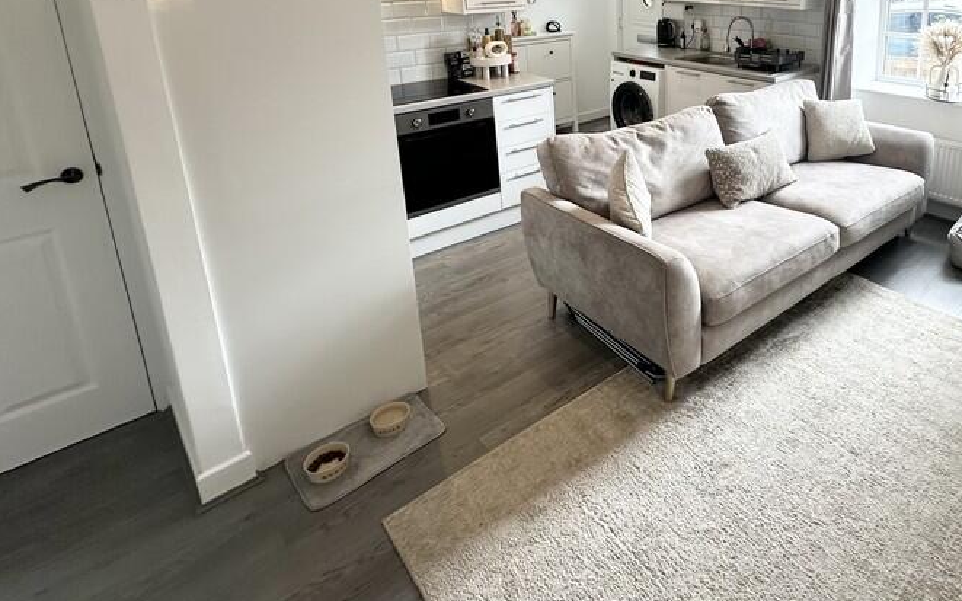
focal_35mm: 23
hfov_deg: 72.9
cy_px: 106
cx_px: 696
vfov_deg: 49.4
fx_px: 603
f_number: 2.2
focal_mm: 2.22
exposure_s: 1/100
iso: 50
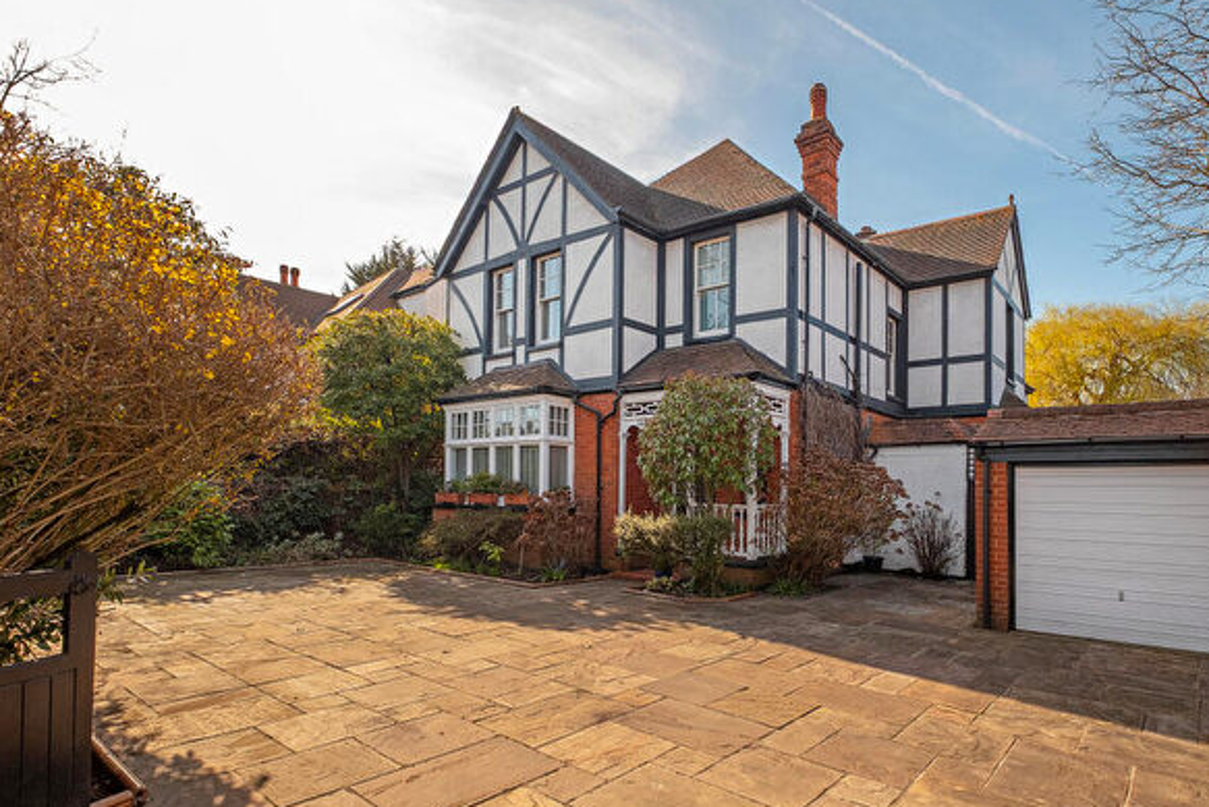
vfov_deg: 67.3
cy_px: 439
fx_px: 605
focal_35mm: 18
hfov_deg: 89.6
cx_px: 672
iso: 400
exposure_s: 1/500
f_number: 5.6
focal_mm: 10
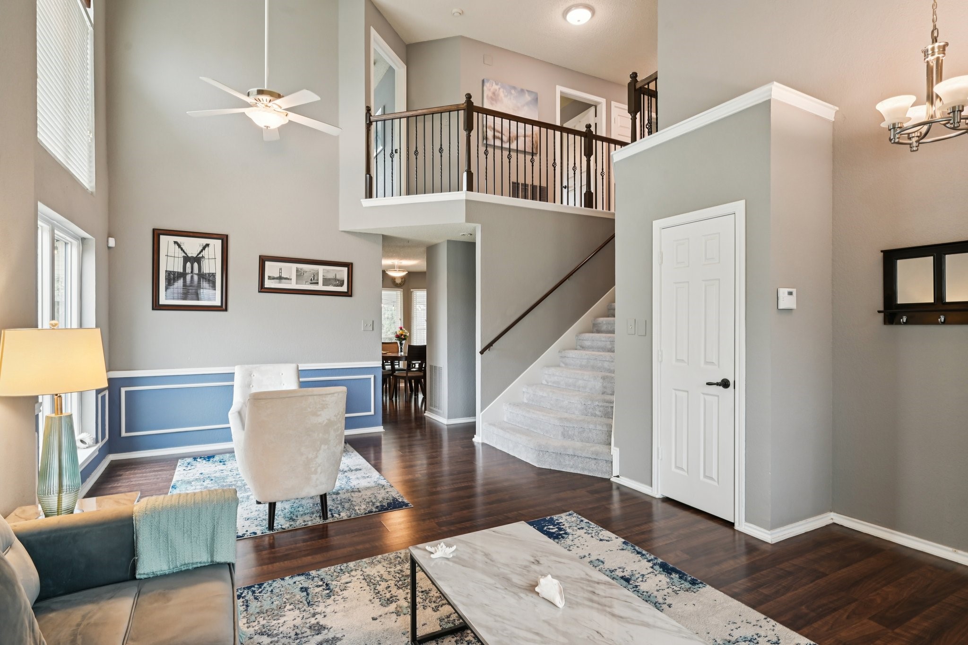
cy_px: 322
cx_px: 484
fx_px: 484
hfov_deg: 90.0
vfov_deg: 67.4
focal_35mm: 18
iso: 400
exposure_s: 1/15
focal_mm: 18
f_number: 8
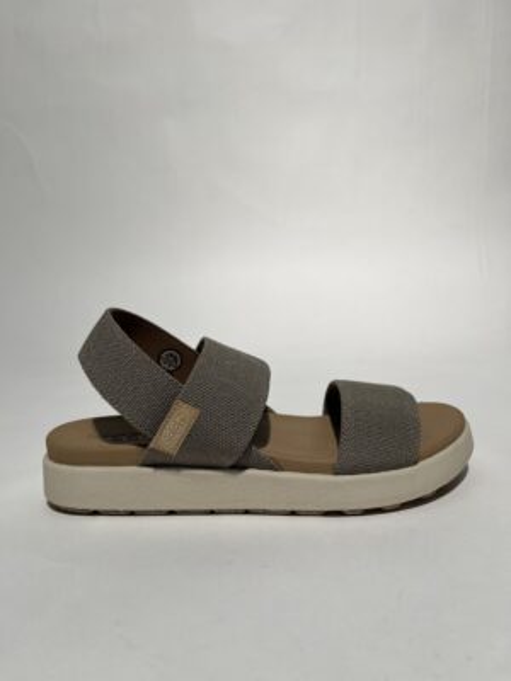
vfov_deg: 67.3
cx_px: 256
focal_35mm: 26
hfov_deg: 53.1
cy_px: 340
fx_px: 512
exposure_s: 1/473
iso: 50
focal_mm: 5.1
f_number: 1.6
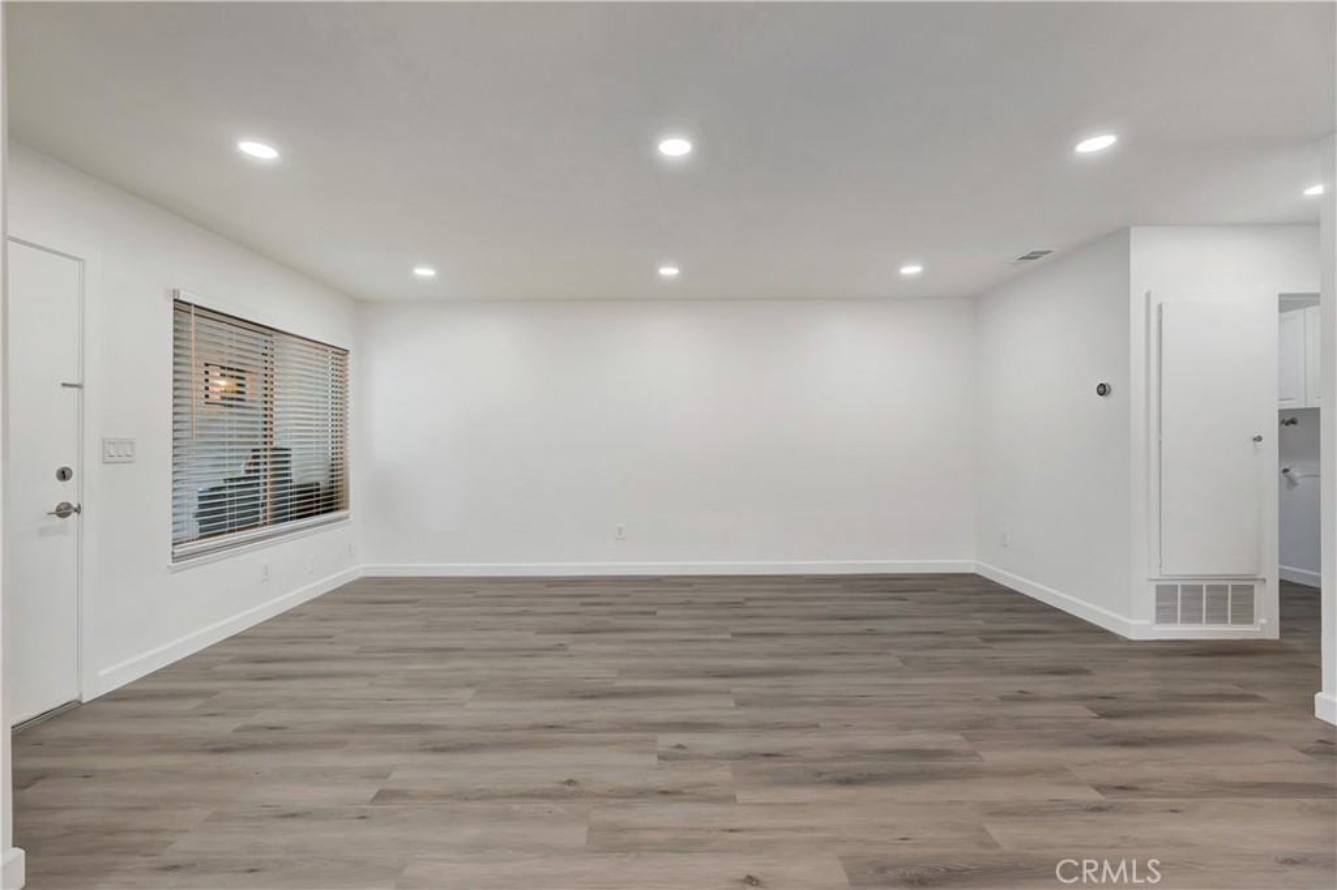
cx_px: 668
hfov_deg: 100.4
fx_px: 557
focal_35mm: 15
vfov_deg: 77.3
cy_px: 445
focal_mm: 10
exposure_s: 1/15
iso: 100
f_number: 5.6
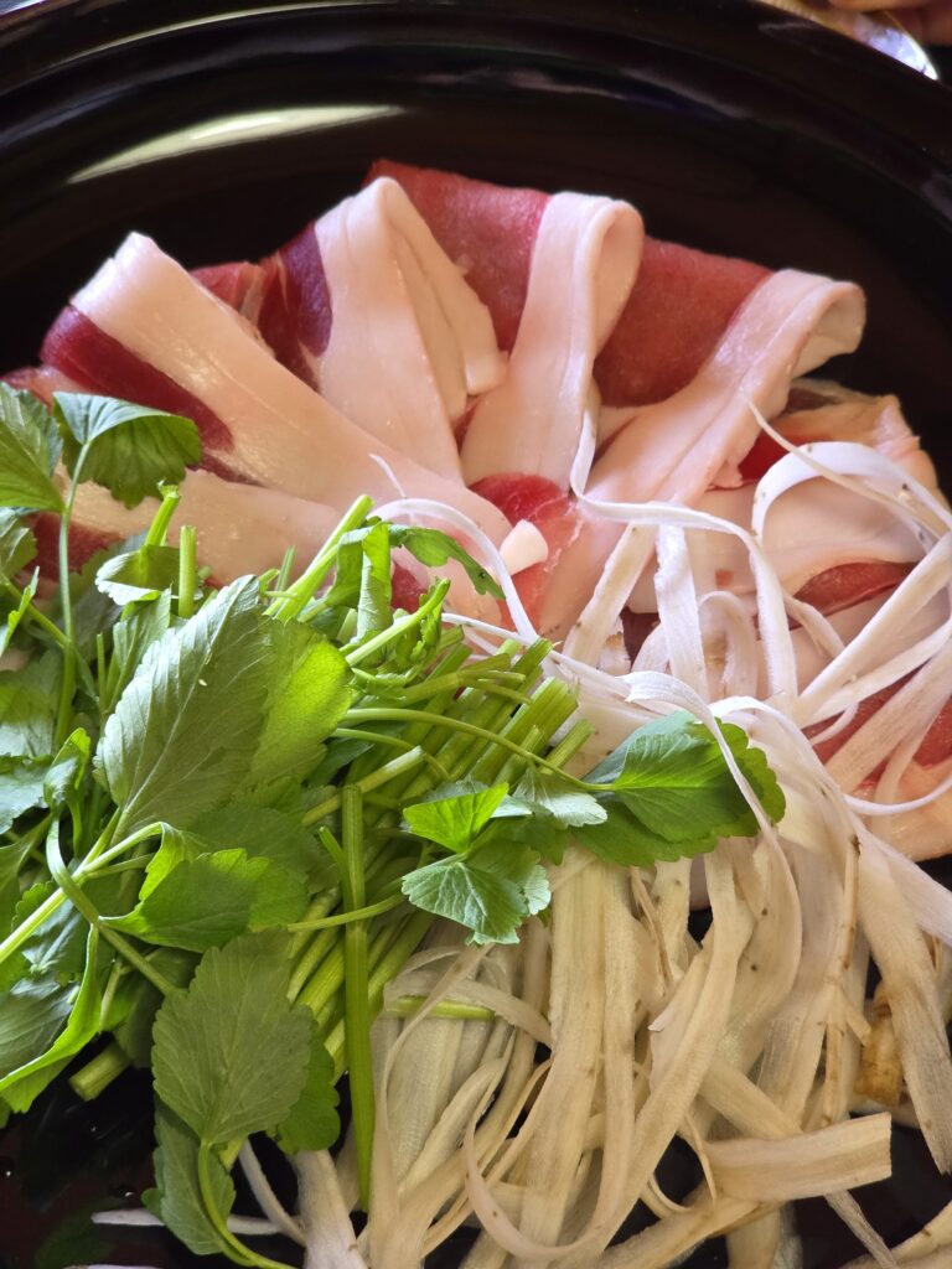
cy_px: 634
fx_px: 2530
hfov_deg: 21.3
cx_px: 476
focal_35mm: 69
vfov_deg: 28.2
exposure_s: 1/120
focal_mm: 7.9
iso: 400
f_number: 2.4
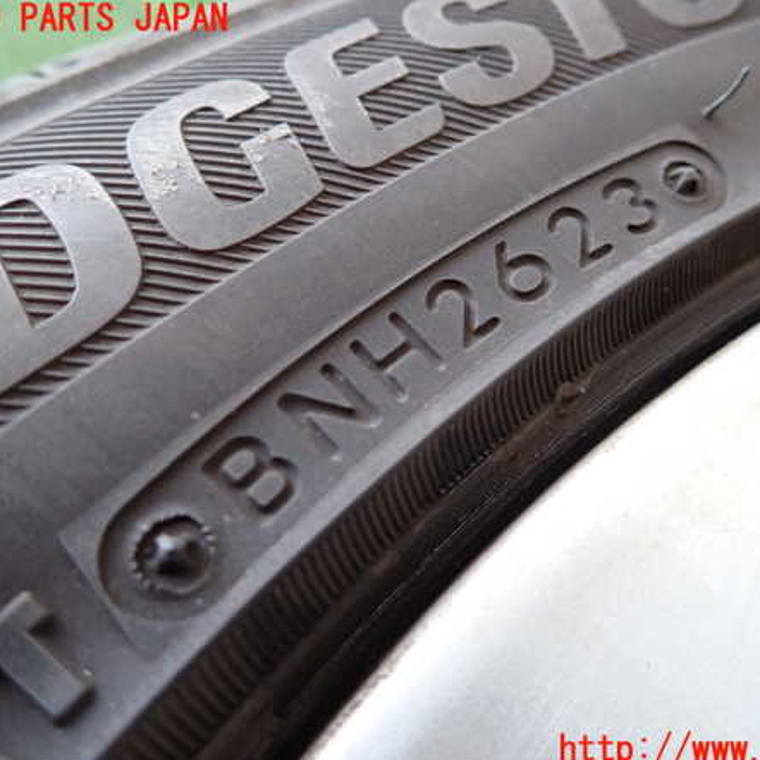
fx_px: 745
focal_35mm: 30
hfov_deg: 53.9
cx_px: 432
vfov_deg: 54.0
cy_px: 385
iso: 250
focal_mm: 4.5
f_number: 2
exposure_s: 1/30
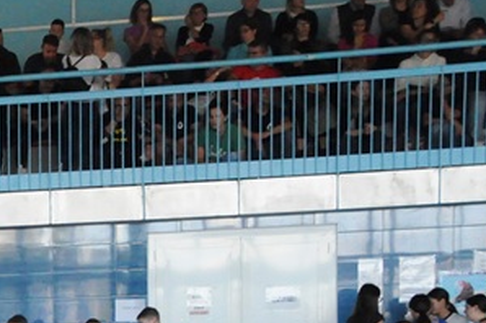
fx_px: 1807
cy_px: 506
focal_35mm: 134
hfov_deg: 14.1
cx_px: -302
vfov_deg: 9.9
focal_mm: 26
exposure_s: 1/160
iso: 3200
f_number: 6.3
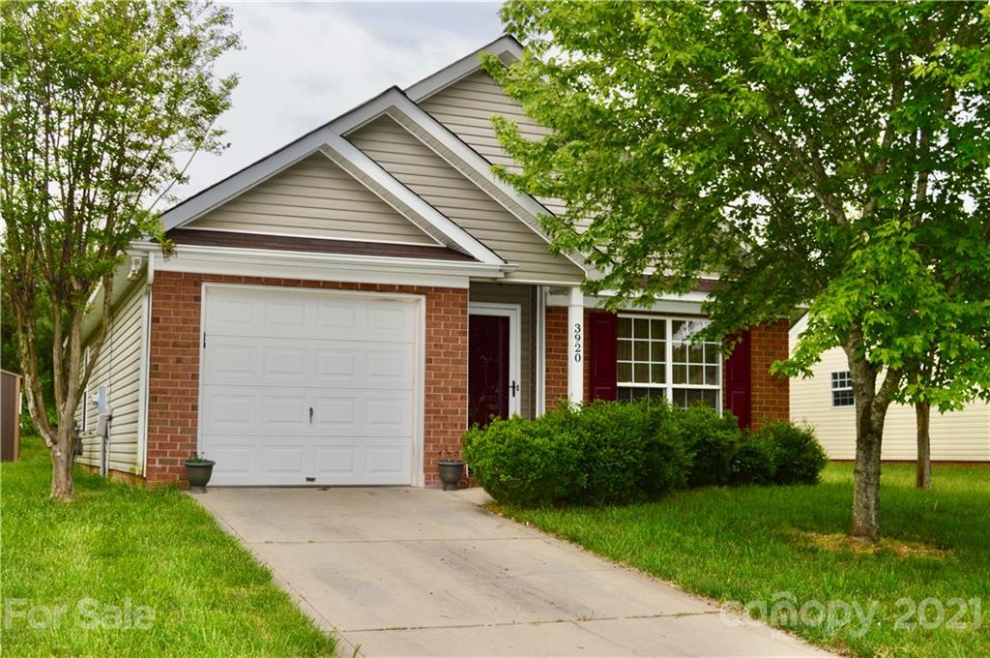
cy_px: 329
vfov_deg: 31.8
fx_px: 1154
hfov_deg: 46.5
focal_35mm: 42
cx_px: 495
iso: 200
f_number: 8
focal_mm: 28
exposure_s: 1/200
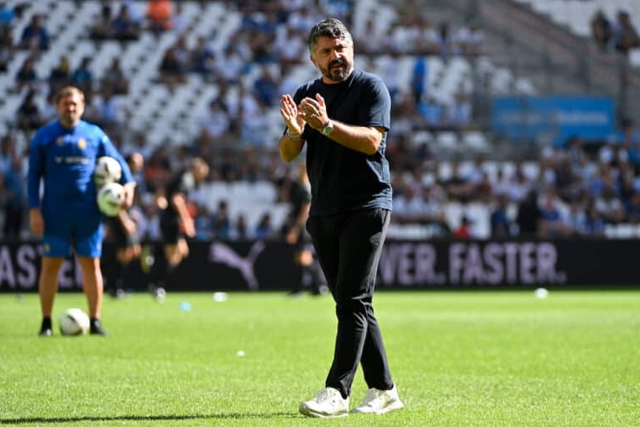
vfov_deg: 5.2
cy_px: 214
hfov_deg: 7.9
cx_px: 319
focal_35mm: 262
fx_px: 4657
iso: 280
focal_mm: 260
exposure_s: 1/1000
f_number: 4
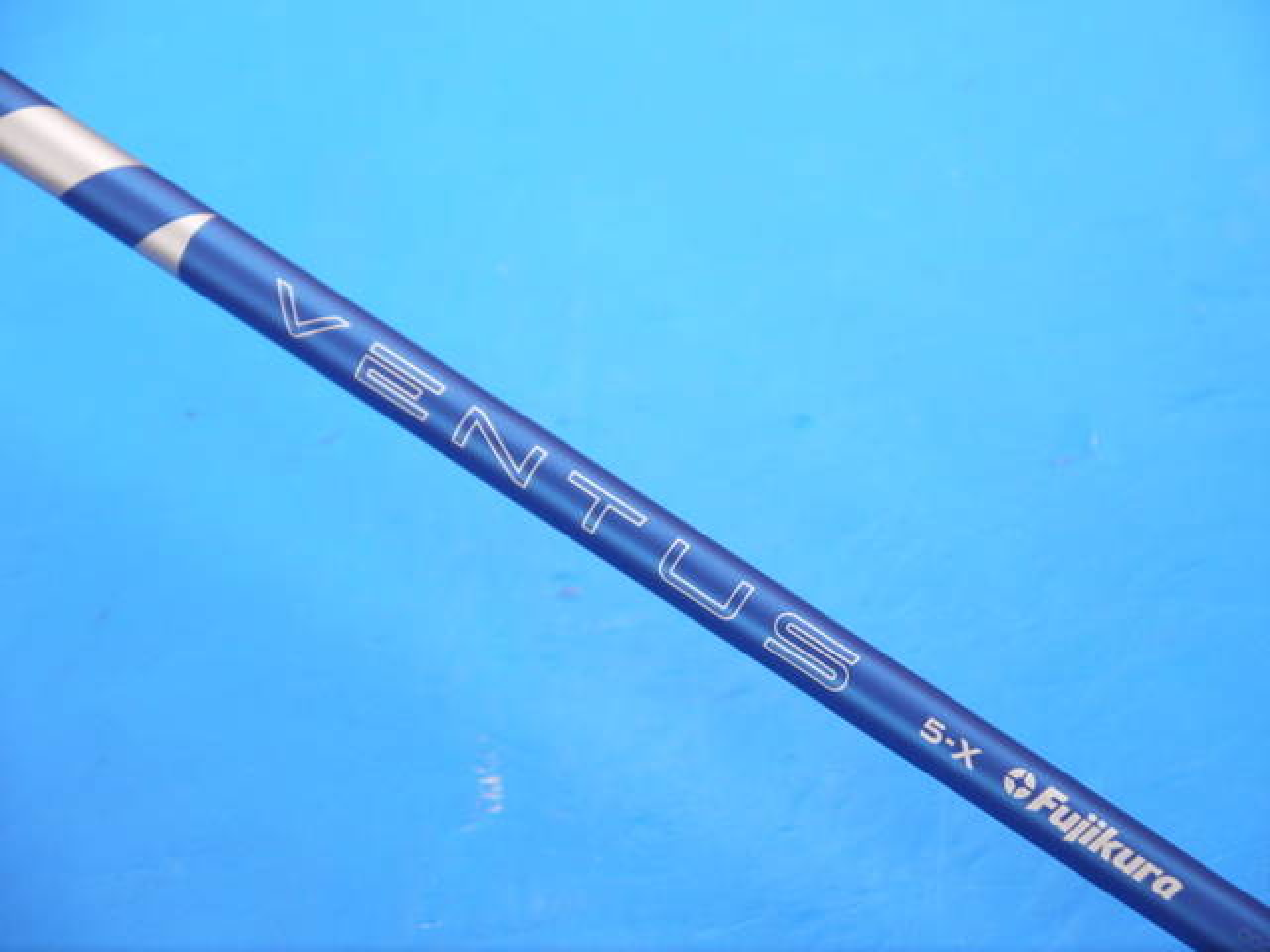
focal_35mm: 84
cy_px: 476
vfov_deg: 17.6
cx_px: 635
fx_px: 3082
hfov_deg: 23.3
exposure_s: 1/80
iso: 640
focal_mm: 42
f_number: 5.6
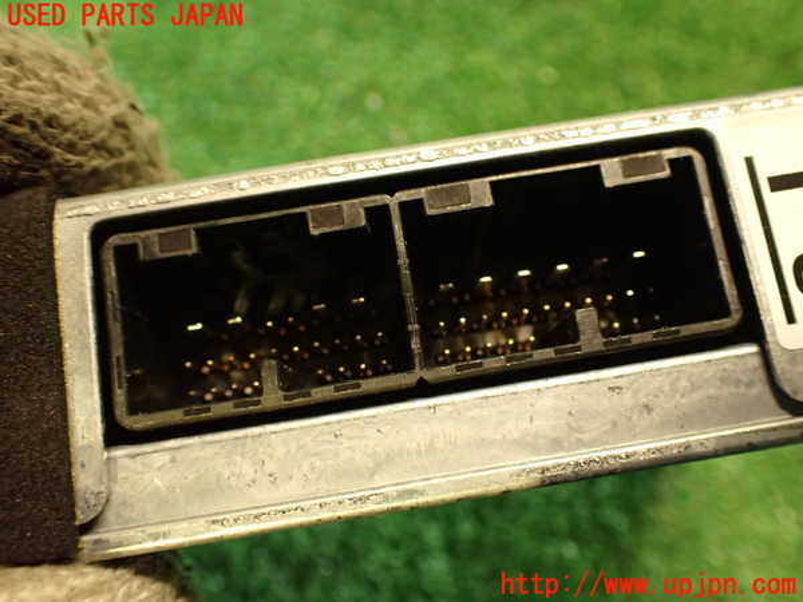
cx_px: 402
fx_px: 742
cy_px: 301
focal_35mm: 32
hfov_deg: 56.8
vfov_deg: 44.2
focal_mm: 5.79
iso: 500
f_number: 2.4
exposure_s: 1/30
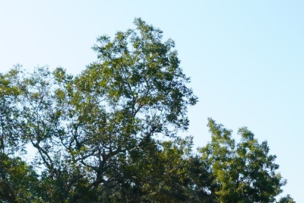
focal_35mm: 102
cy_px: 321
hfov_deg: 20.0
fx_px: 862
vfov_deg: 12.6
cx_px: 160
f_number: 5
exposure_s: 1/500
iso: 100
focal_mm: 16
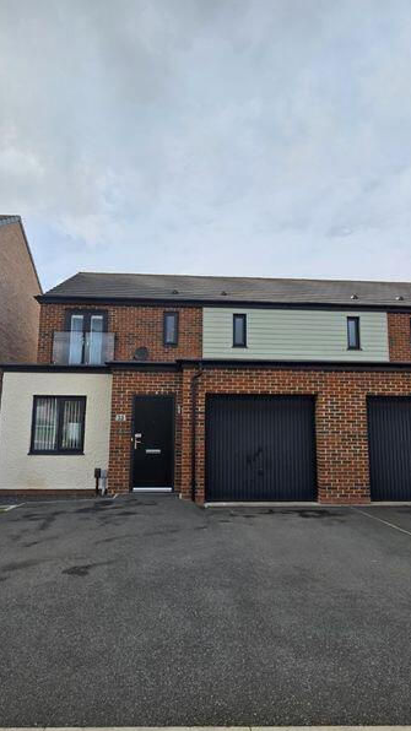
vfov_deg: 89.6
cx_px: 213
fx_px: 368
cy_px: 367
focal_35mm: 19
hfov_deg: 58.3
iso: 40
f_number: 1.9
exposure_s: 1/1365
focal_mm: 2.2
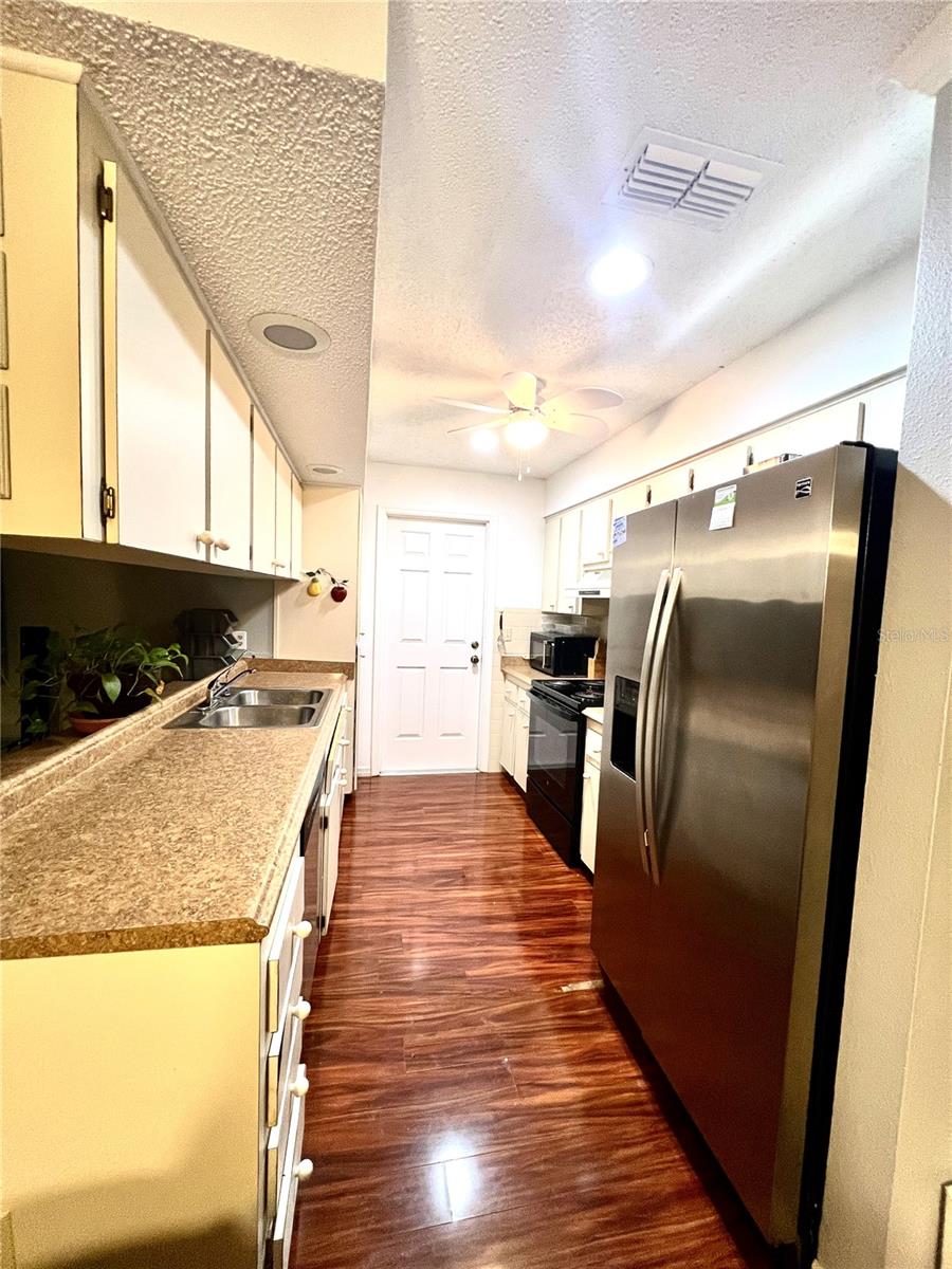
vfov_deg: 106.2
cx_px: 476
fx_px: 477
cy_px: 634
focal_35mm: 13
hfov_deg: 89.9
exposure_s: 1/60
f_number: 1.8
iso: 250
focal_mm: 1.57
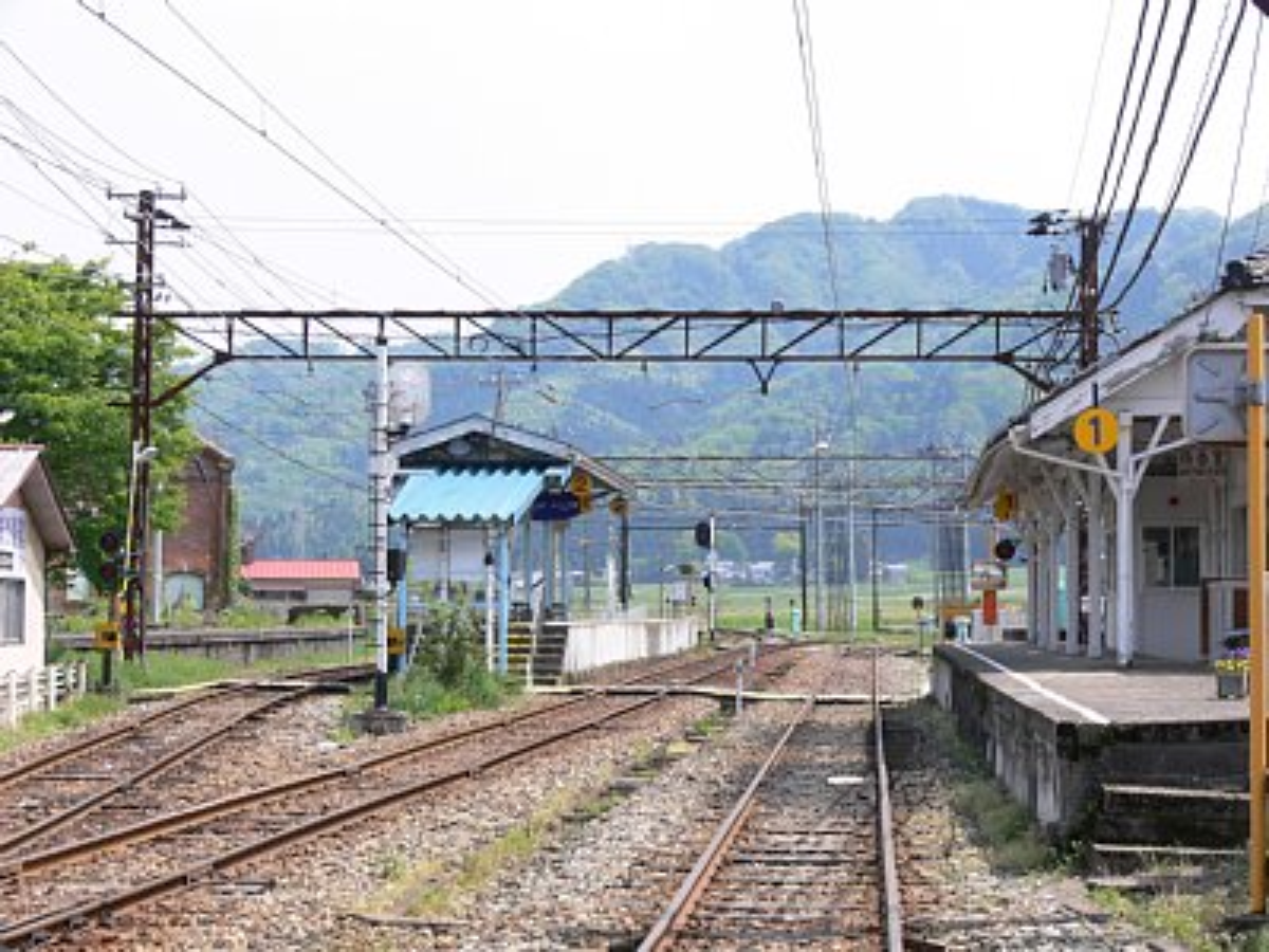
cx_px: 634
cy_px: 476
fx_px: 2786
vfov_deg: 19.4
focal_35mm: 76
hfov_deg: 25.7
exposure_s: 1/160
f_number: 5.6
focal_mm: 16
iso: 80
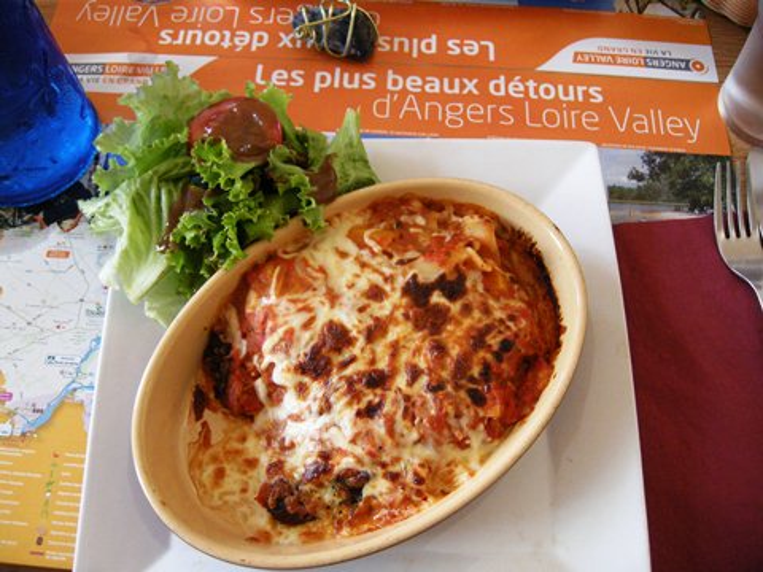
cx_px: 382
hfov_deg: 52.6
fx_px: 771
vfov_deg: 40.7
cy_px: 286
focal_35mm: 35
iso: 388
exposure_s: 1/60.7
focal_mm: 7.5
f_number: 2.7
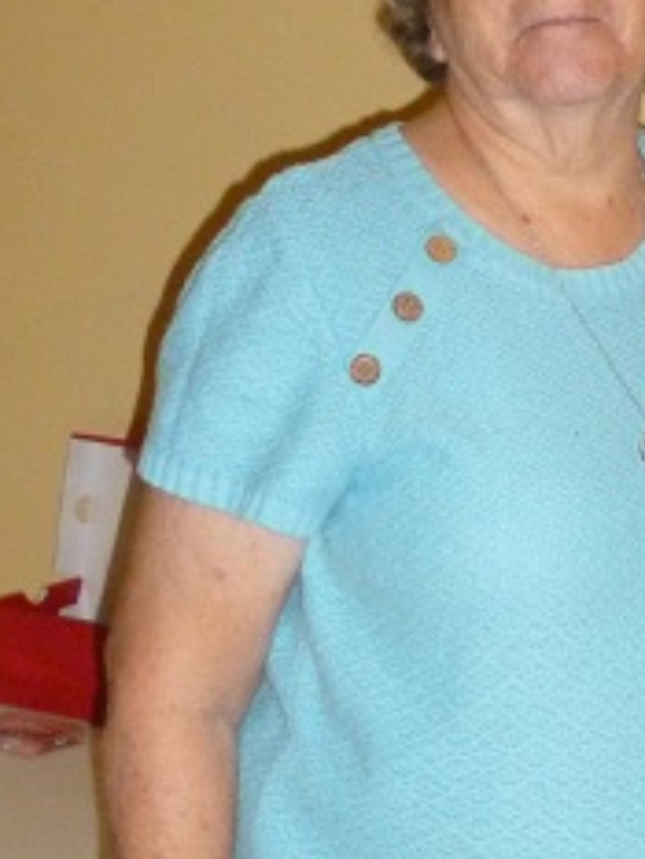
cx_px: 798
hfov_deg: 16.9
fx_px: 2060
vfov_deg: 23.3
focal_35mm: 83
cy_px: 667
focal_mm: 5
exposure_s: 1/60
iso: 400
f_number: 3.1
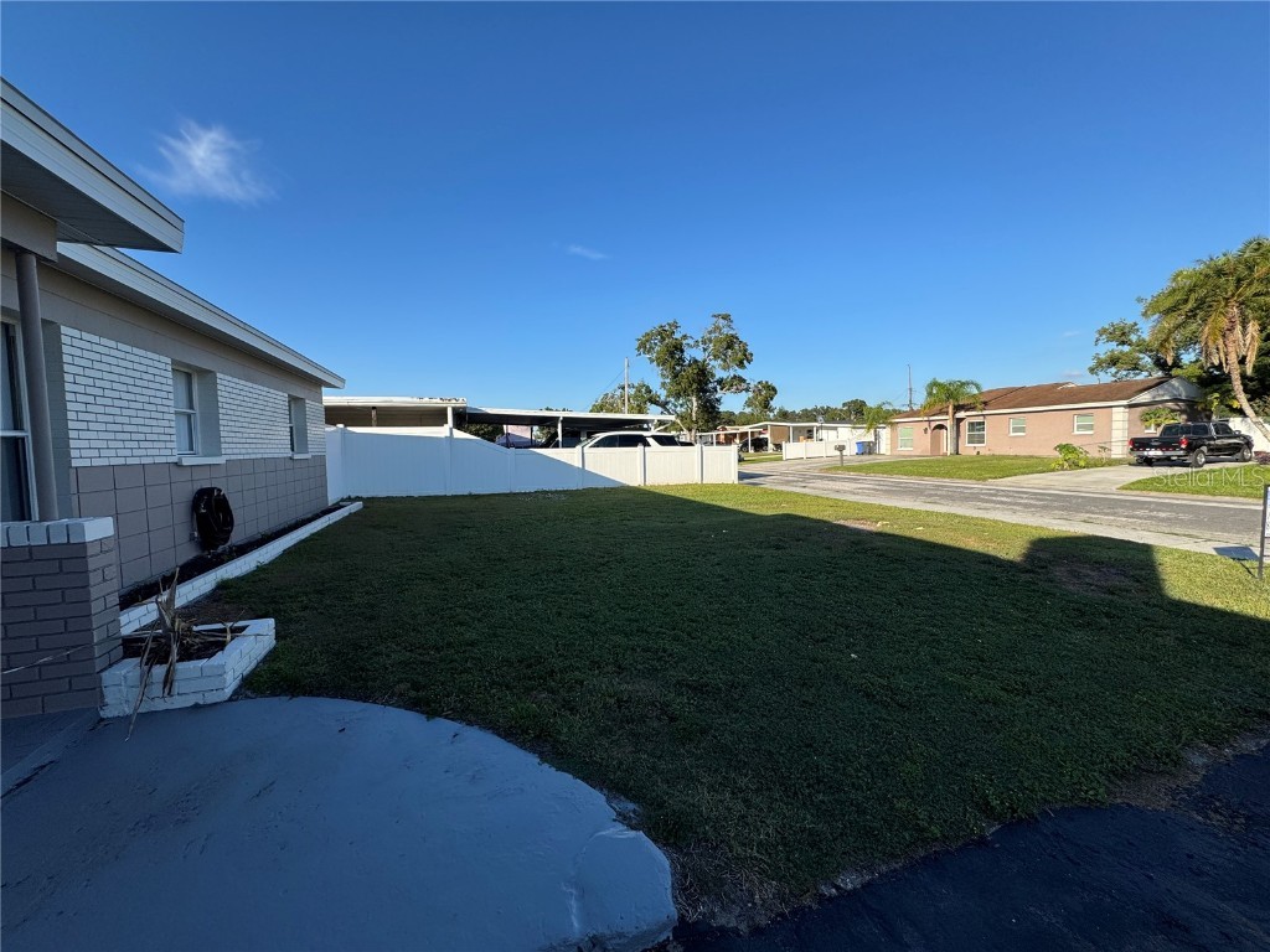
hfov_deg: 102.1
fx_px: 514
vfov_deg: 85.7
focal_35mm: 14
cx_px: 635
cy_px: 476
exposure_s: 1/1536
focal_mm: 2.22
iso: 50
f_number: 2.2
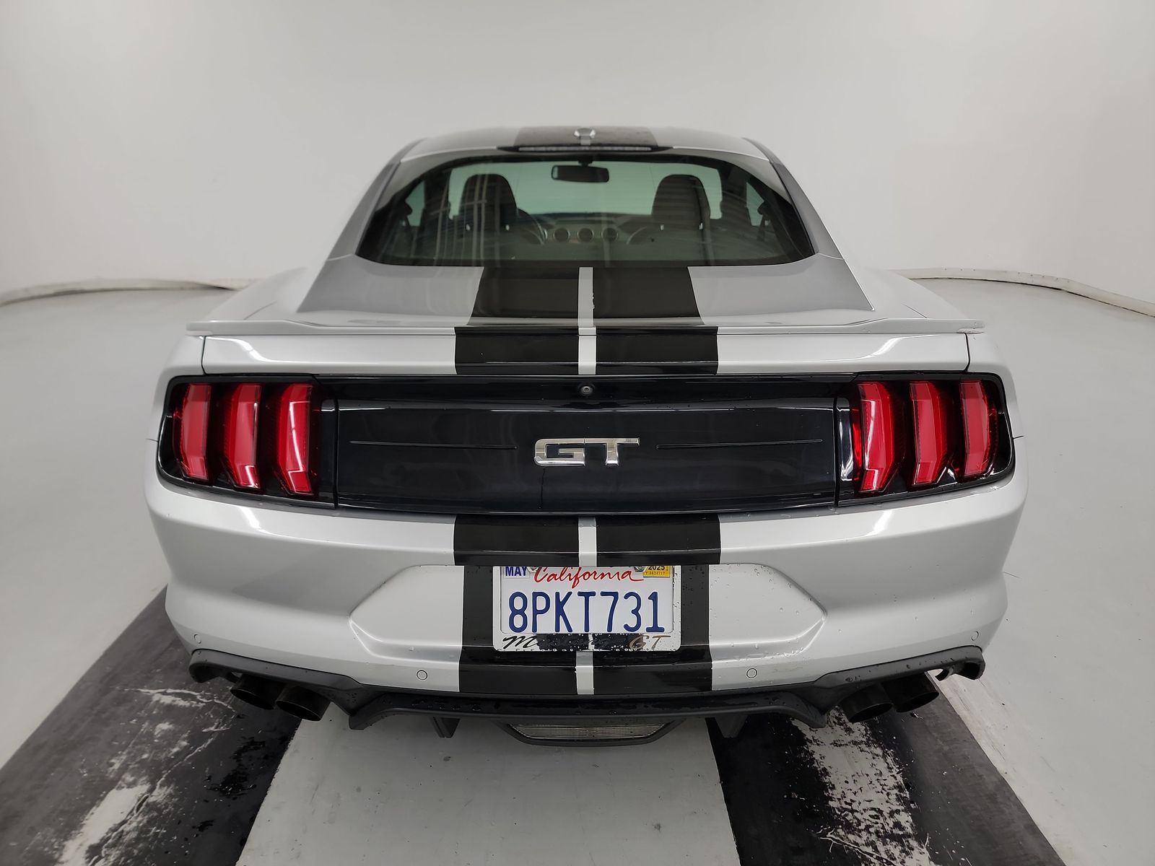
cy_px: 433
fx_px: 801
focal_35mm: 24
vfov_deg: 56.8
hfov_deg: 71.6
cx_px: 578
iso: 241
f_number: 1.8
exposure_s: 1/59
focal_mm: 6.7
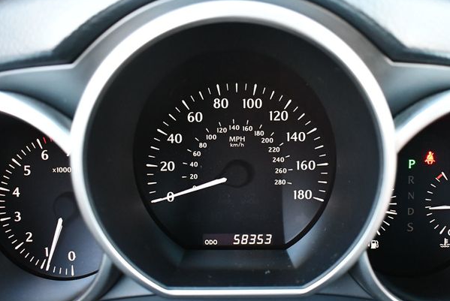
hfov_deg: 41.8
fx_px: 588
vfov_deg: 28.7
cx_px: 240
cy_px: 153
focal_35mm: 47
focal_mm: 22
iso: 3200
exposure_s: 1/80
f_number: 3.8
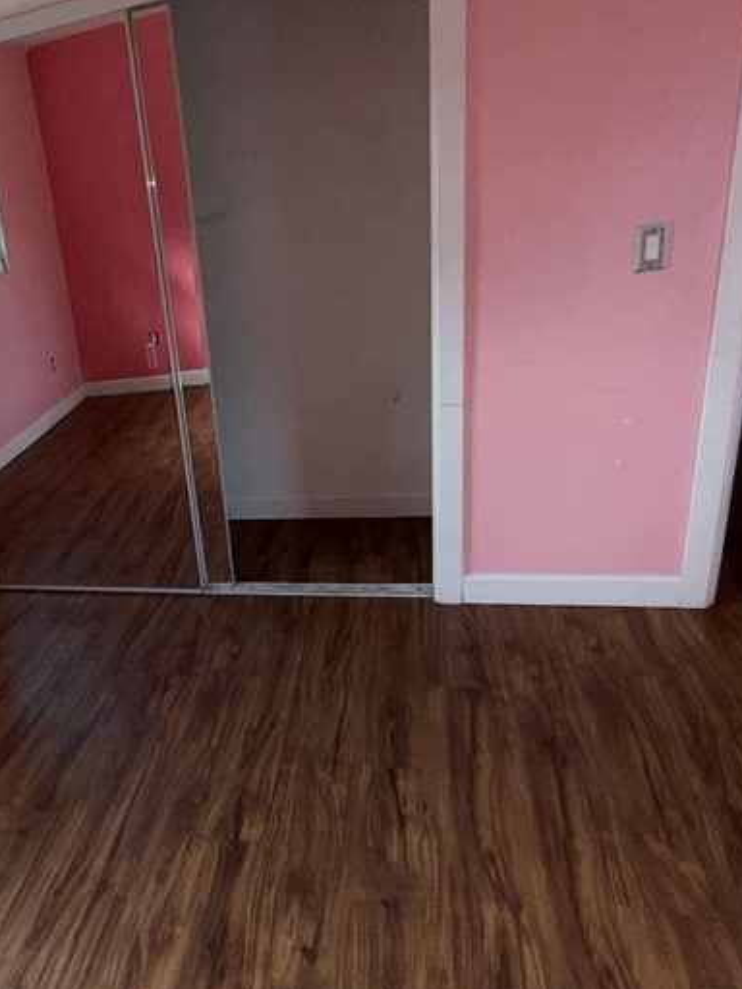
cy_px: 522
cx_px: 118
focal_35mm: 28
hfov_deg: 46.3
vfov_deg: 63.4
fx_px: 800
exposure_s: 1/118
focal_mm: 2.22
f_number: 2.2
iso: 64
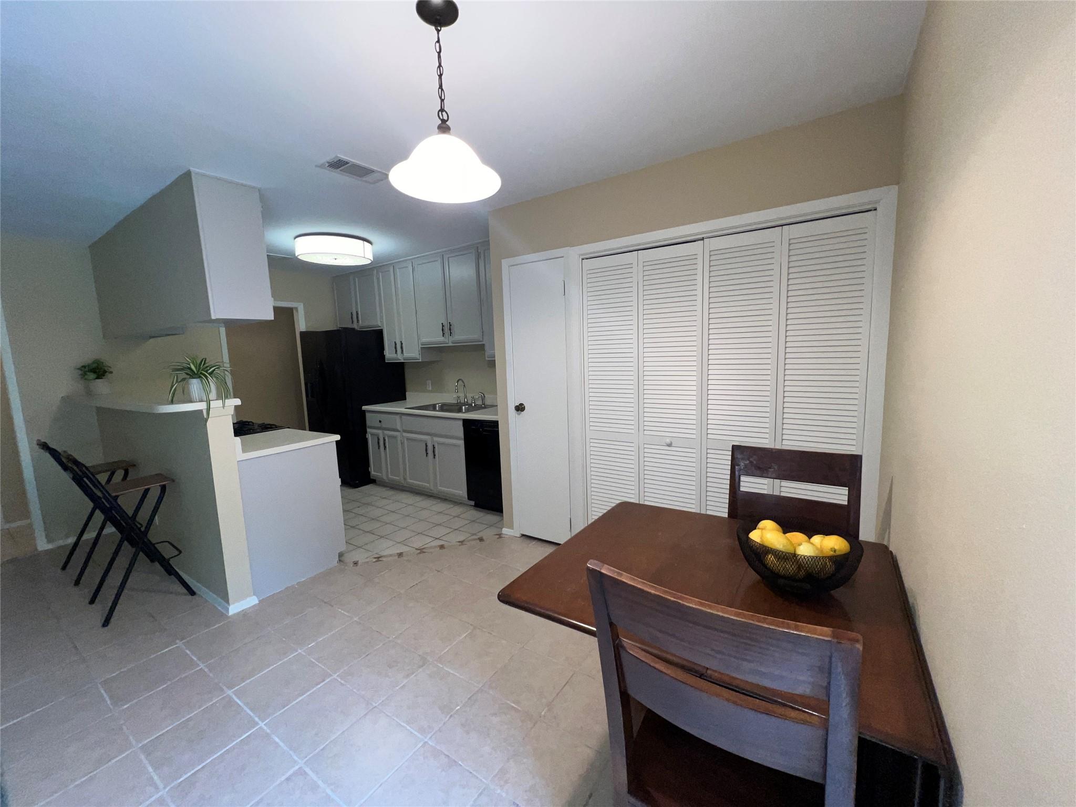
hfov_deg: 106.2
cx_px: 538
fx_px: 404
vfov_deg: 89.9
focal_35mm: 13
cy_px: 404
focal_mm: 1.57
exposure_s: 1/120
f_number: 1.8
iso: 80
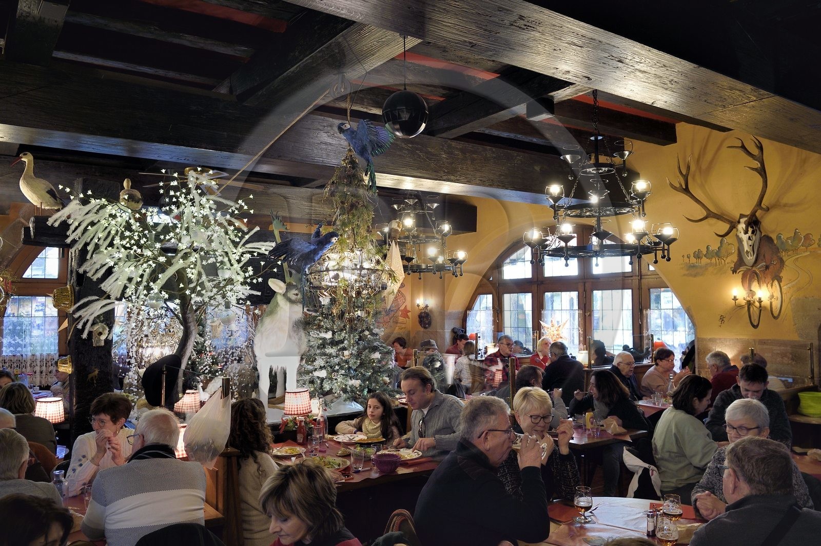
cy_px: 273
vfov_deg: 46.4
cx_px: 410
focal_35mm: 28
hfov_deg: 65.5
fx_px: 638
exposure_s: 1/30
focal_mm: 28
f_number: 7.1
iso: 800
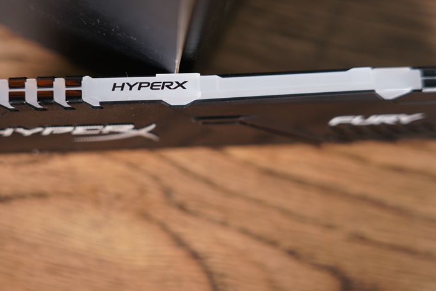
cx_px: 177
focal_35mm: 126
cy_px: 125
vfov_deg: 10.9
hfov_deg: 16.2
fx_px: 1526
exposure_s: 1/125
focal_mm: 98
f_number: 4
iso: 800
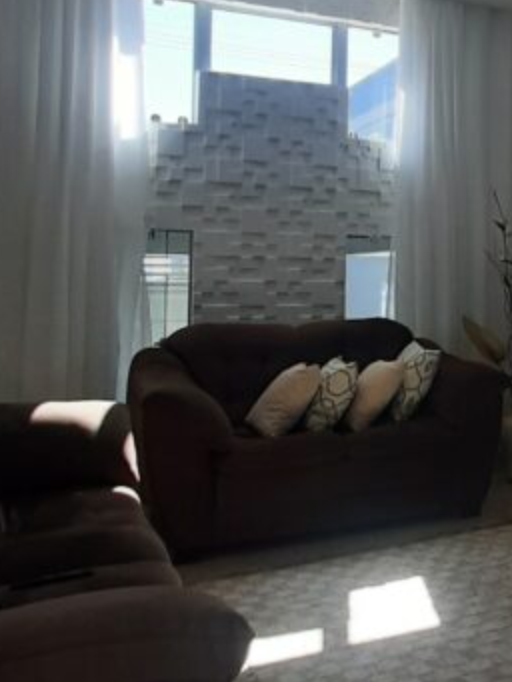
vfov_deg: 47.3
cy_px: 244
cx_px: 498
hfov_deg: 34.0
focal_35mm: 39
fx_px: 769
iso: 40
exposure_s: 1/126
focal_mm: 1.42
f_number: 2.2
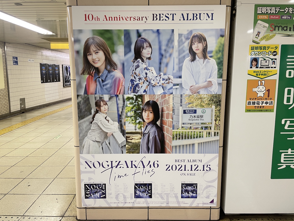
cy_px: 110
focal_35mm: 26
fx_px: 221
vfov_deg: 53.1
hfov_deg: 67.3
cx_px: 147
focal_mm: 4.2
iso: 100
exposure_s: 1/50
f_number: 1.6
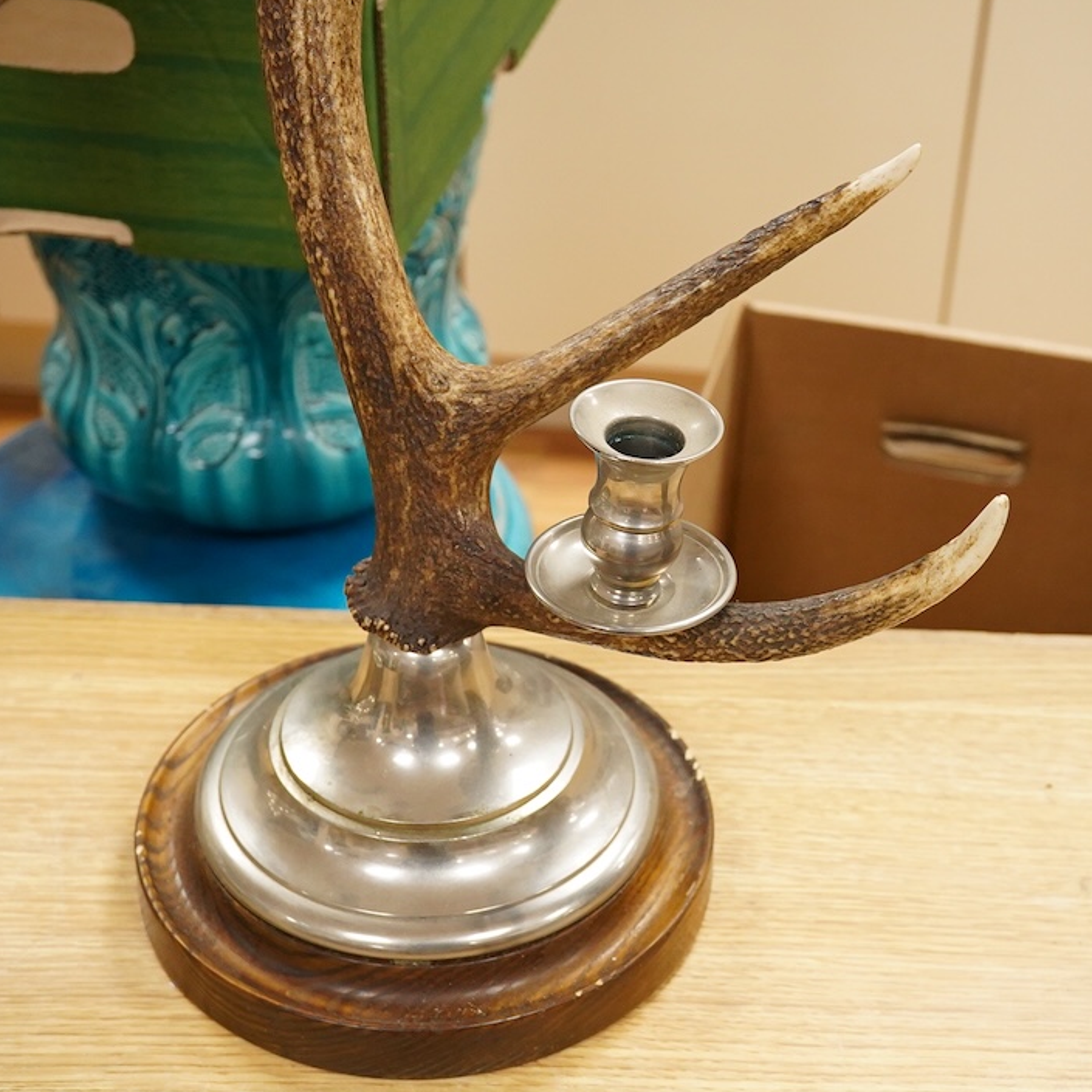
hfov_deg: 28.1
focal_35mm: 61
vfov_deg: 28.2
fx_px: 2177
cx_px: 664
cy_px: 556
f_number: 7.1
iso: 2500
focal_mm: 30
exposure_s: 1/160
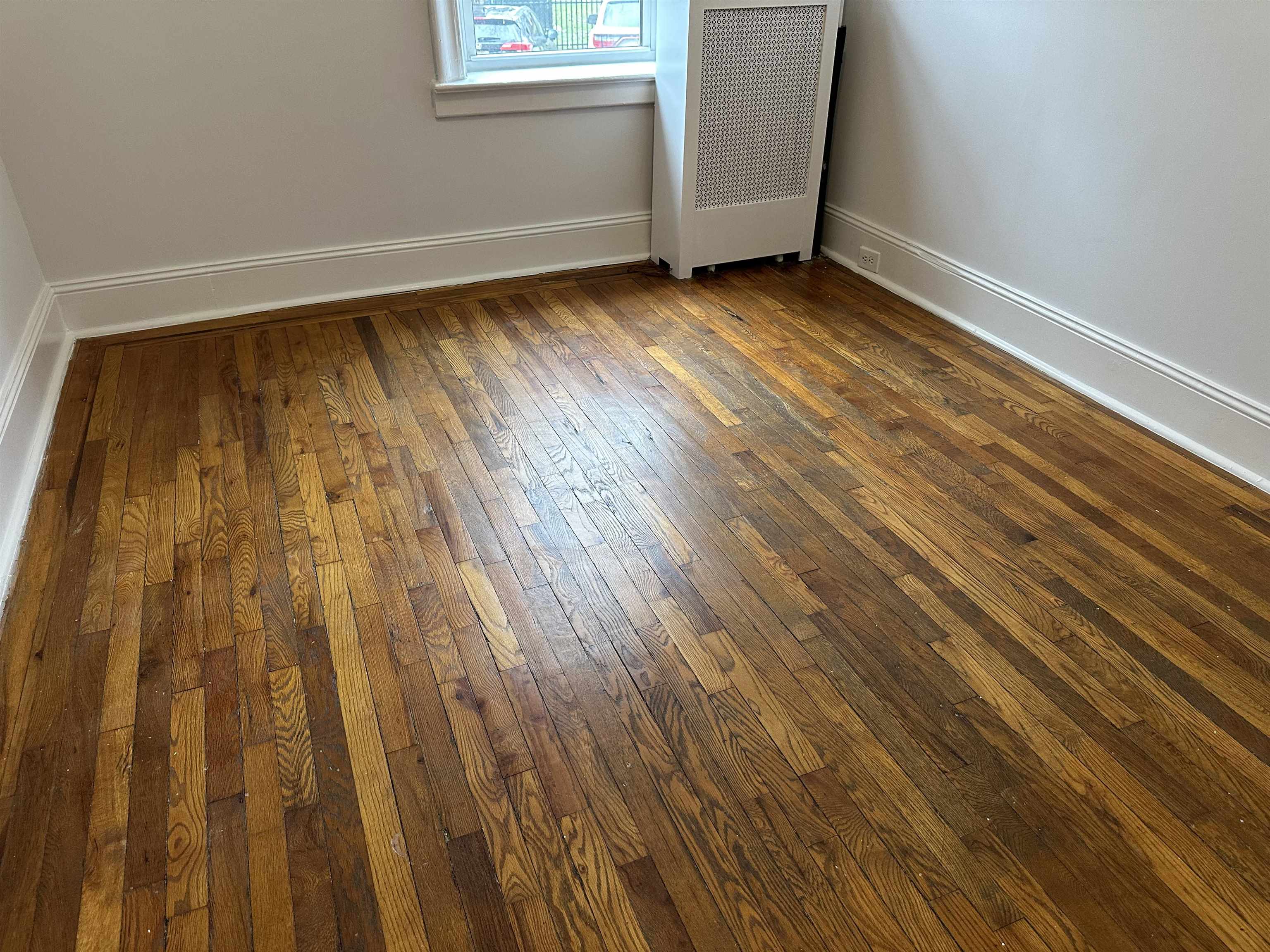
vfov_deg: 56.8
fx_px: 881
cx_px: 635
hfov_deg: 71.6
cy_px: 476
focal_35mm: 24
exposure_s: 1/60
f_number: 1.78
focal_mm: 6.86
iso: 250
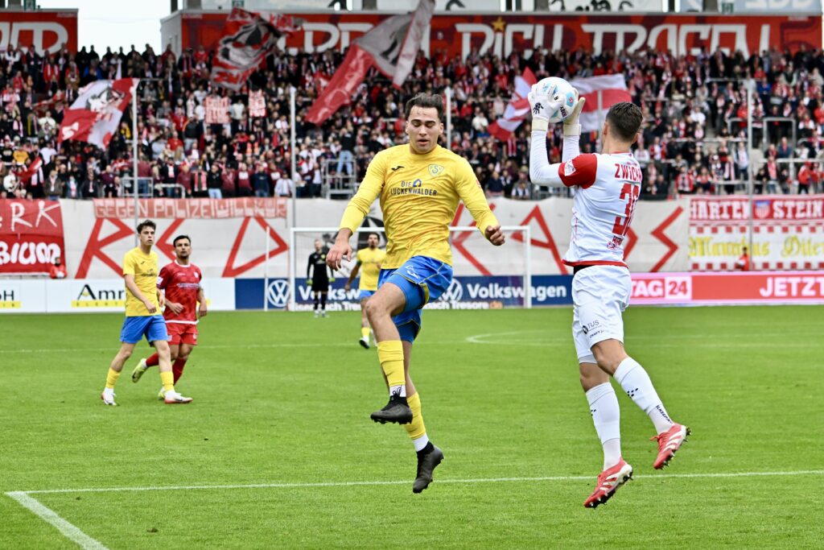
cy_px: 275
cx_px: 412
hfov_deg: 17.1
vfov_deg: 11.4
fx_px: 2747
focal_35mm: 120
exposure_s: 1/1600
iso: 2500
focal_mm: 120
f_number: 4.8
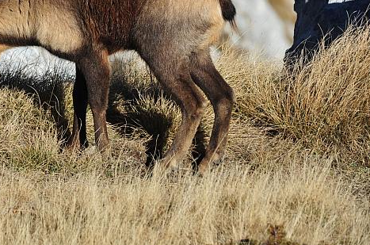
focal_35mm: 868
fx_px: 8900
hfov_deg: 2.4
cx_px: 28
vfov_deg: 1.6
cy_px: 57
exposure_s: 1/500
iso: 250
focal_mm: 450
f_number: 11
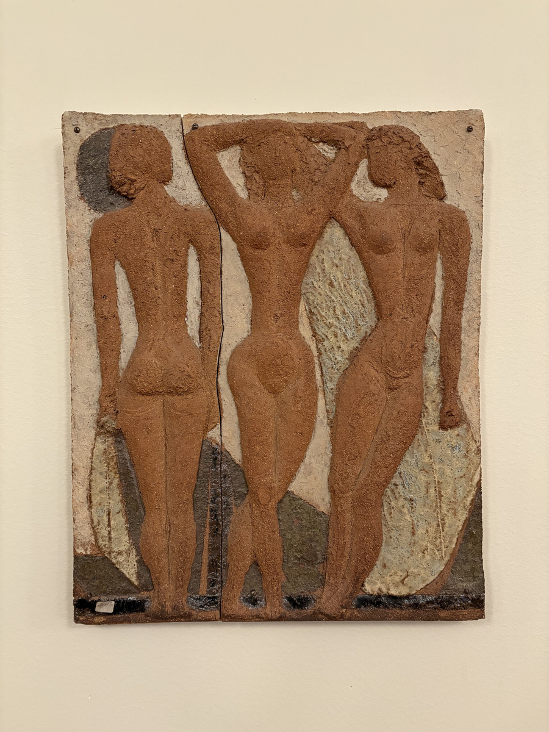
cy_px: 366
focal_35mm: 26
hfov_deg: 53.1
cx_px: 274
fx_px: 550
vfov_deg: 67.3
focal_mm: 5.96
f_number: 1.6
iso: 400
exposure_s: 1/33
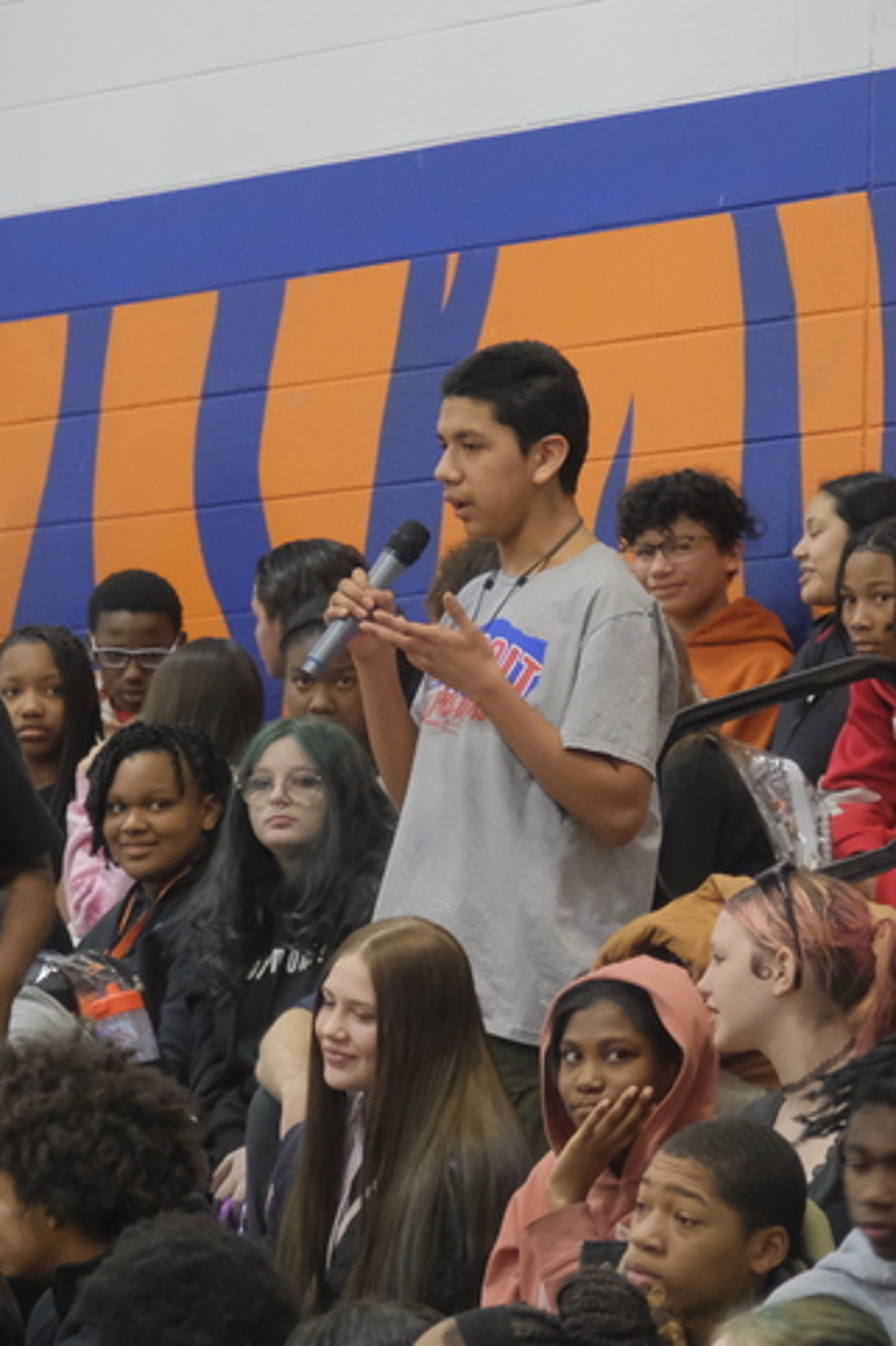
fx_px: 9526
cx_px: 459
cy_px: 707
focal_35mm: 255
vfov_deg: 8.1
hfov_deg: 5.4
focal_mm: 80
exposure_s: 1/120
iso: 4000
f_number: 4
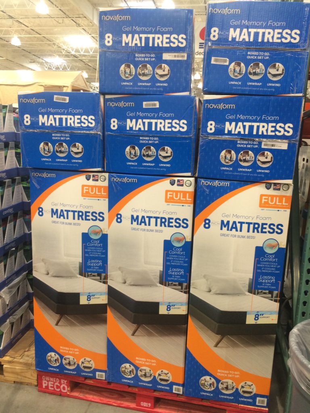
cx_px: 155
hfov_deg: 48.2
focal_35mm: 29
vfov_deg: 61.7
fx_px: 346
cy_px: 206
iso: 80
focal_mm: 4.15
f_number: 2.2
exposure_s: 1/33
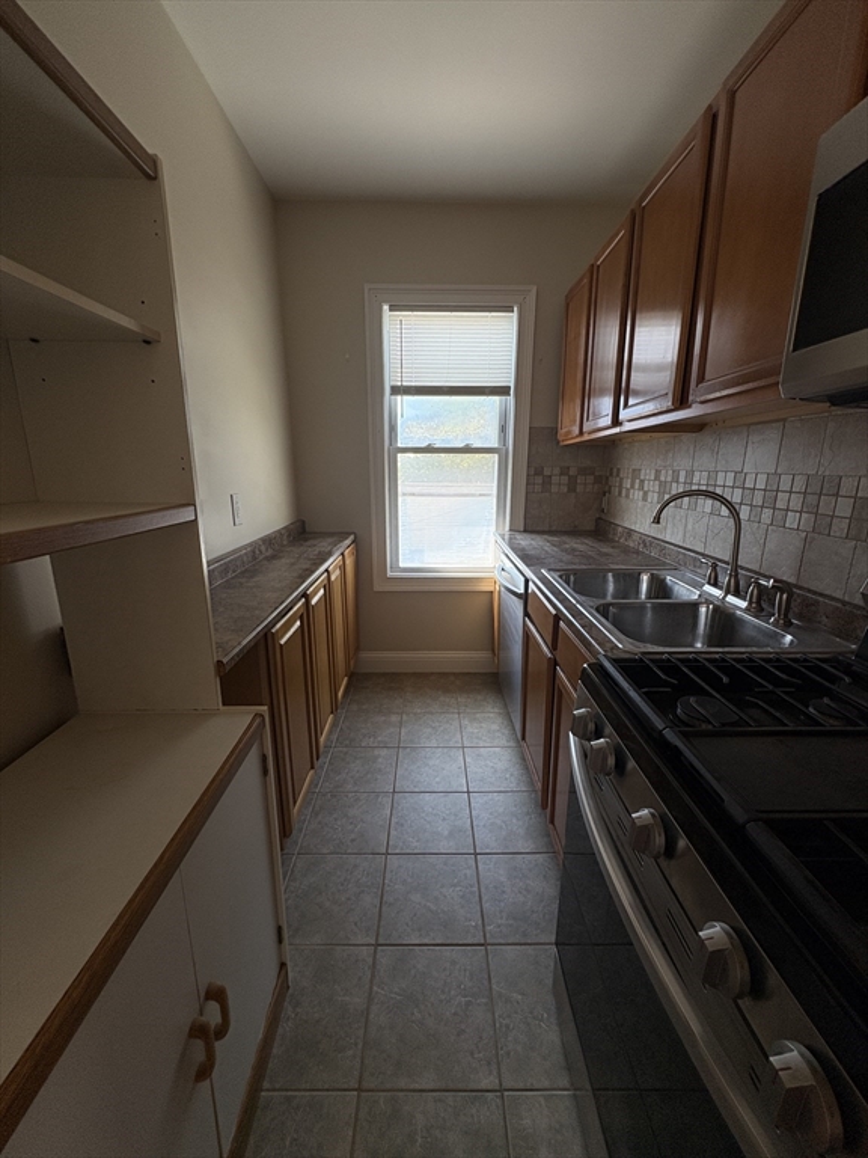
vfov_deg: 102.1
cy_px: 579
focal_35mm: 14
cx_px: 434
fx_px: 468
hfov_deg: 85.7
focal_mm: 2.22
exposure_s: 1/117
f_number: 2.2
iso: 100
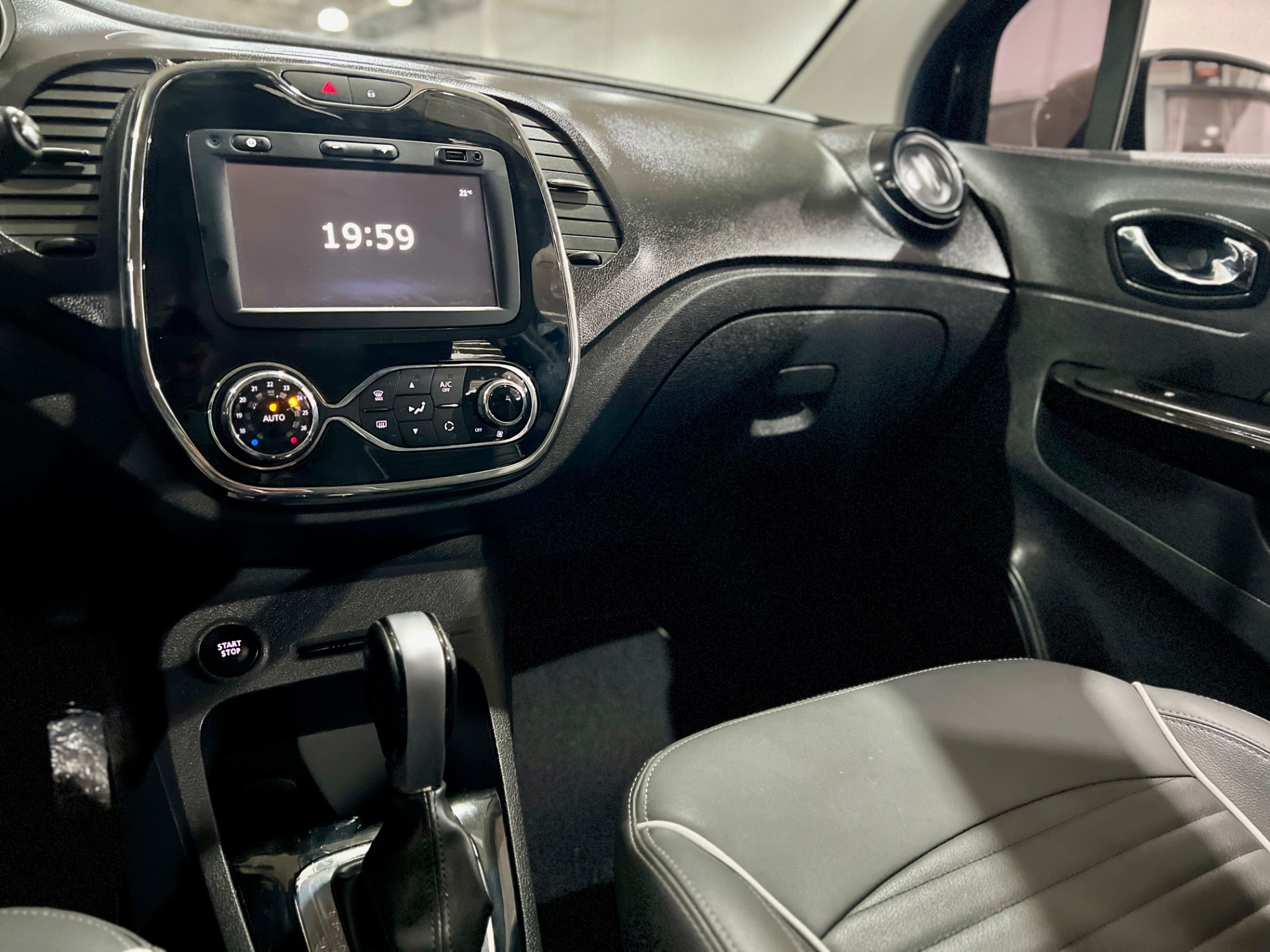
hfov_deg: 67.3
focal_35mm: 26
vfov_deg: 53.1
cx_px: 635
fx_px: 954
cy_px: 476
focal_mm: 5.7
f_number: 1.5
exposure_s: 1/30
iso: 800
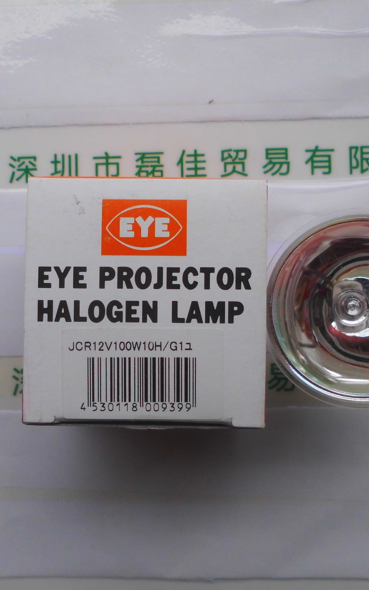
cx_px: 169
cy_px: 297
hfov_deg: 34.4
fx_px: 595
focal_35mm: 37
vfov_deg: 52.7
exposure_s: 1/939
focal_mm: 4.6
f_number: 3.2
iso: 100
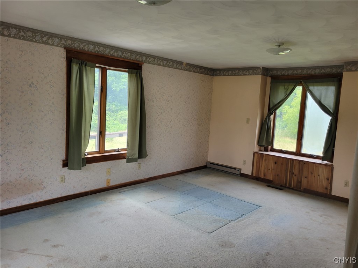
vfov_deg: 53.1
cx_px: 179
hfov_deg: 67.3
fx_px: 269
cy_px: 134
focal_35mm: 26
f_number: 1.8
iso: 80
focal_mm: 5.4
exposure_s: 1/120
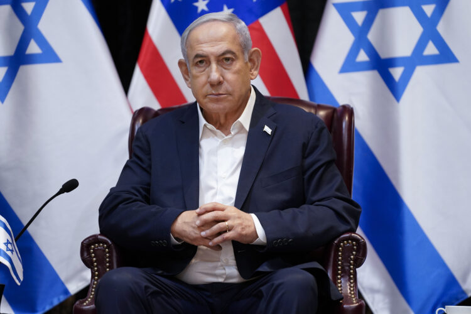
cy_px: 157
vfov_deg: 6.9
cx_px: 236
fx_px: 2616
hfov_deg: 10.3
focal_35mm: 200
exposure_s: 1/200
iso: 2500
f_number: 2.8
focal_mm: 200
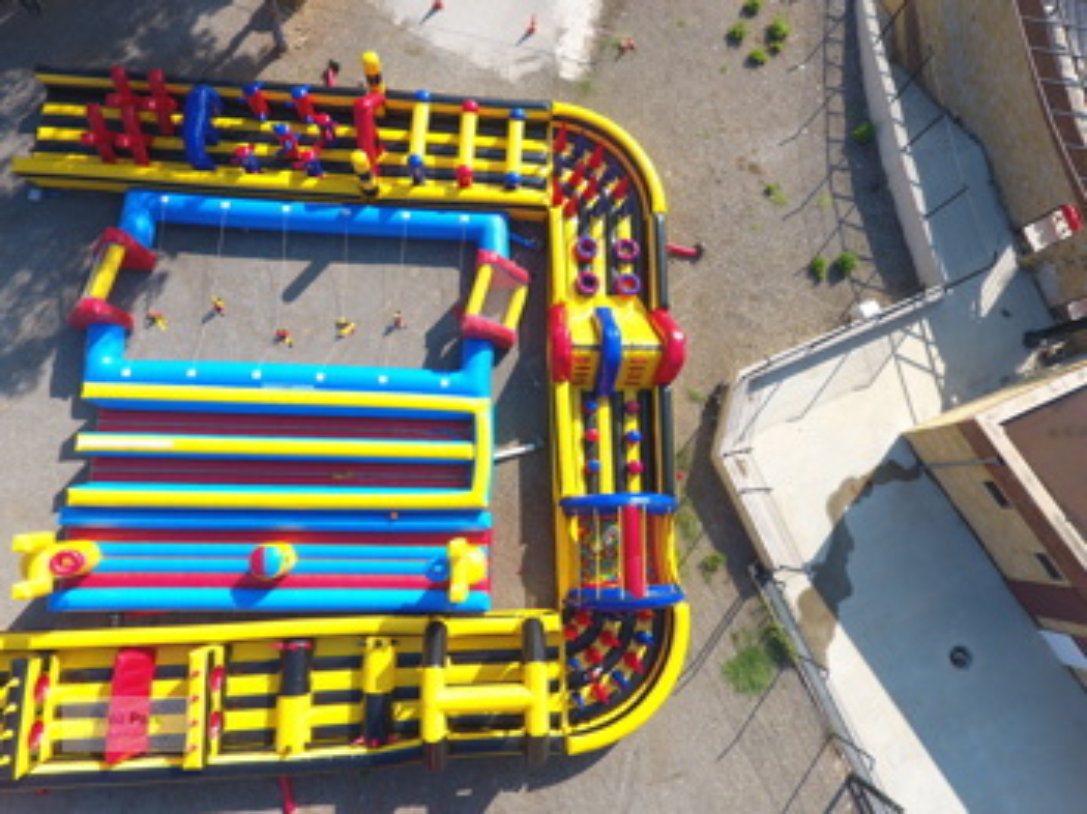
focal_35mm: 20
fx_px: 628
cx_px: 544
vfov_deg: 65.9
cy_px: 407
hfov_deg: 81.8
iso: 100
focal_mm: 3.61
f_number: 2.8
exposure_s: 1/406
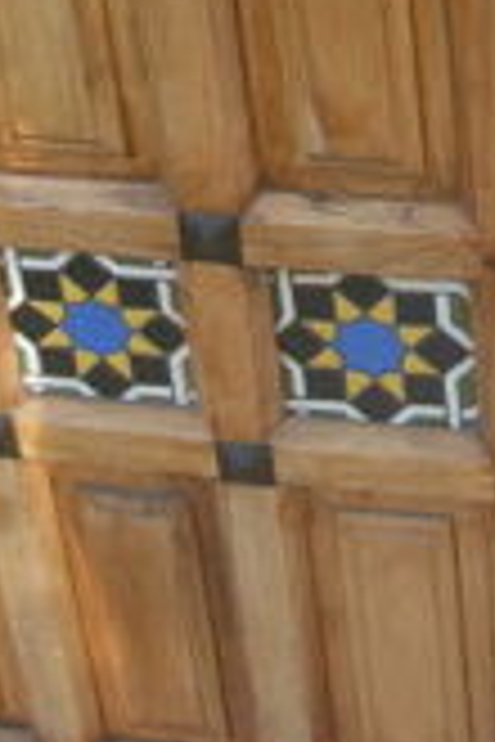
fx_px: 2372
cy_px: 27
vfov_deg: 17.4
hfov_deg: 11.9
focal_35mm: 115
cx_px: 418
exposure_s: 1/90.5
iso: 79
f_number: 2.9
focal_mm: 6.3
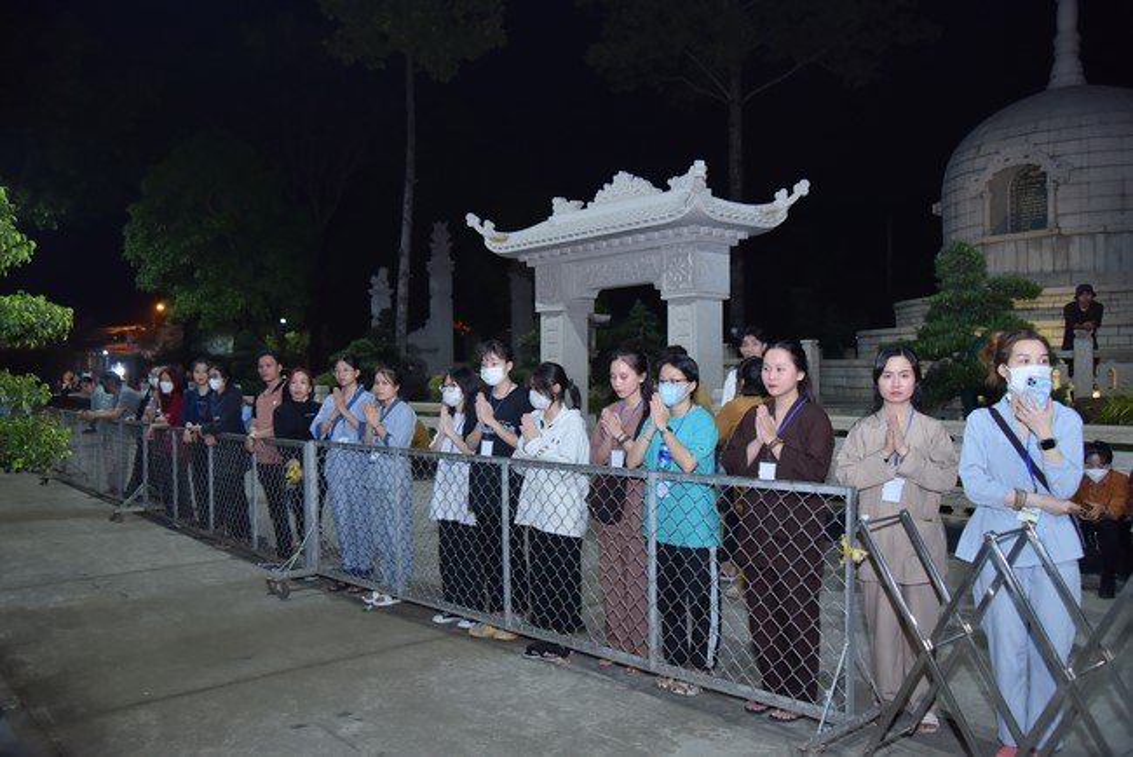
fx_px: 976
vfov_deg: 42.4
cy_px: 378
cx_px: 566
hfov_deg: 60.3
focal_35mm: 31
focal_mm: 31
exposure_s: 1/80
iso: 1000
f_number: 4
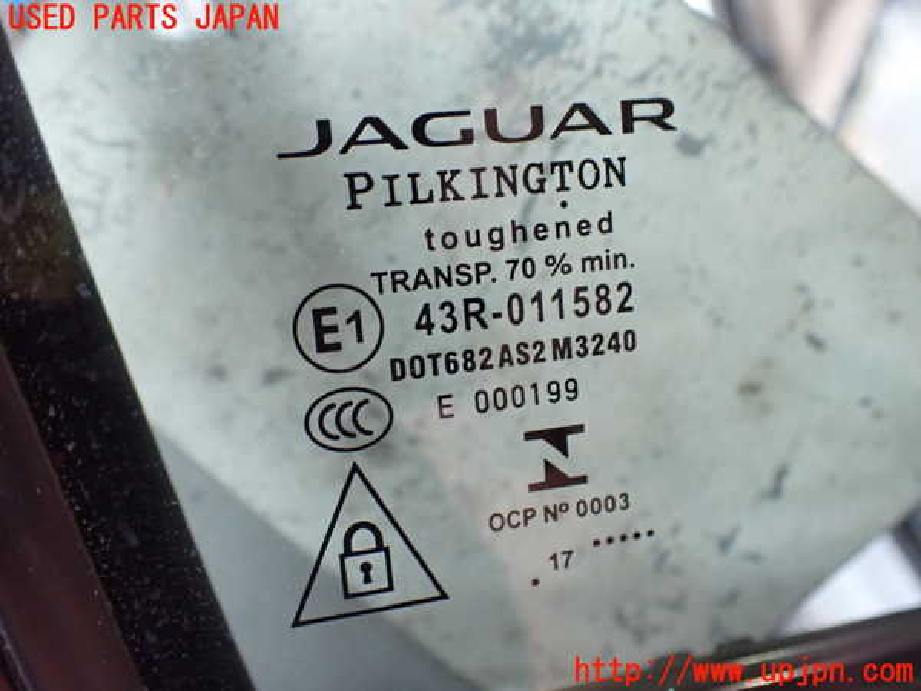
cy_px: 346
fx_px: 798
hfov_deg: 60.0
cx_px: 460
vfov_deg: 46.8
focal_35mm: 30
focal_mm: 5.4
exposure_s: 1/125
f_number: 2.3
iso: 640
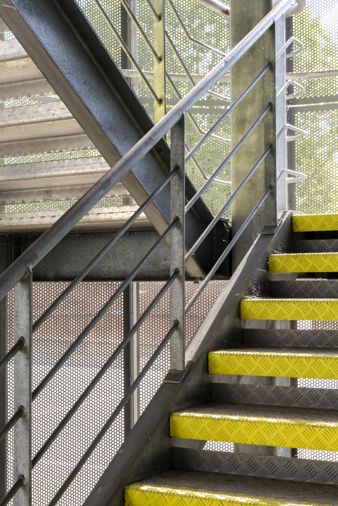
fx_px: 859
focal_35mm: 61
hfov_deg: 22.3
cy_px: 253
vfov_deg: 32.9
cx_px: 169
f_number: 9
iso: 100
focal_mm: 41.1
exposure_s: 1/20
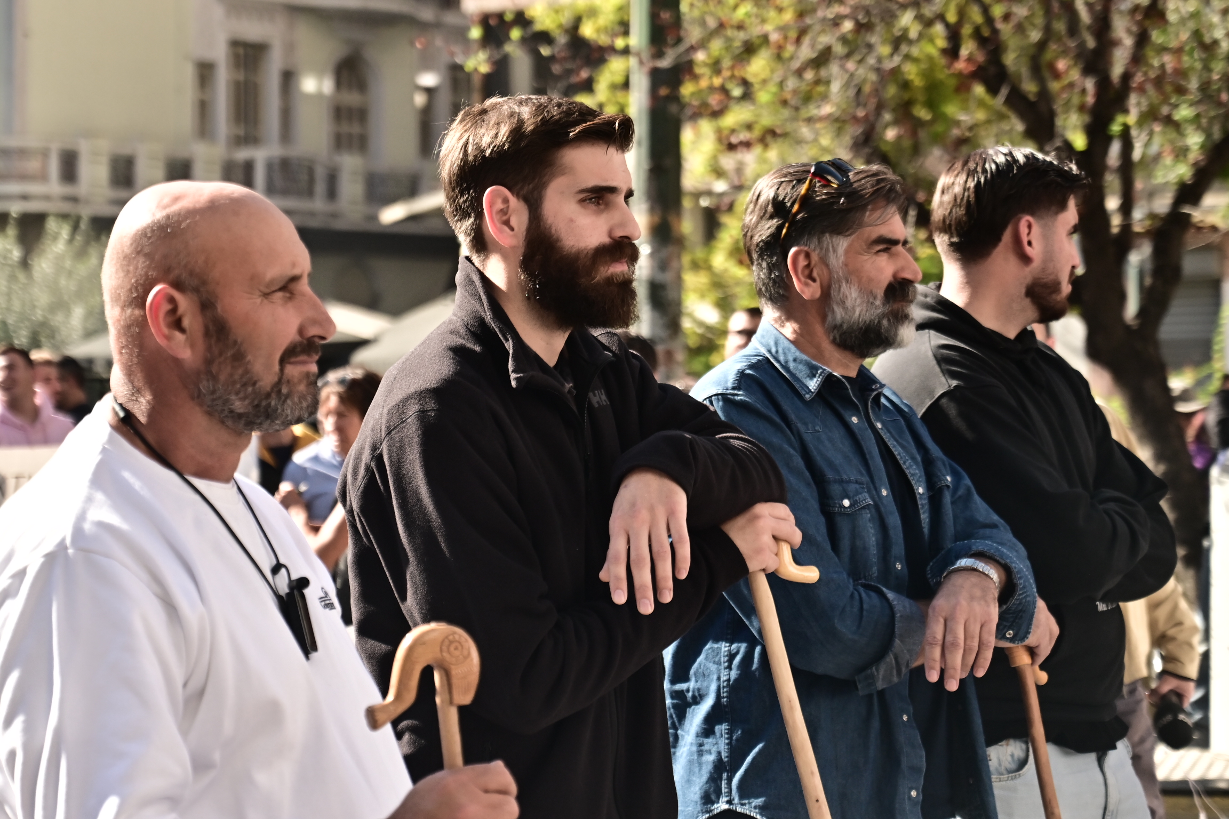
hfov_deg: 19.5
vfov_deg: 13.0
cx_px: 614
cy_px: 410
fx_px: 3584
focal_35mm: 105
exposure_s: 1/2000
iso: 400
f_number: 4
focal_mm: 70
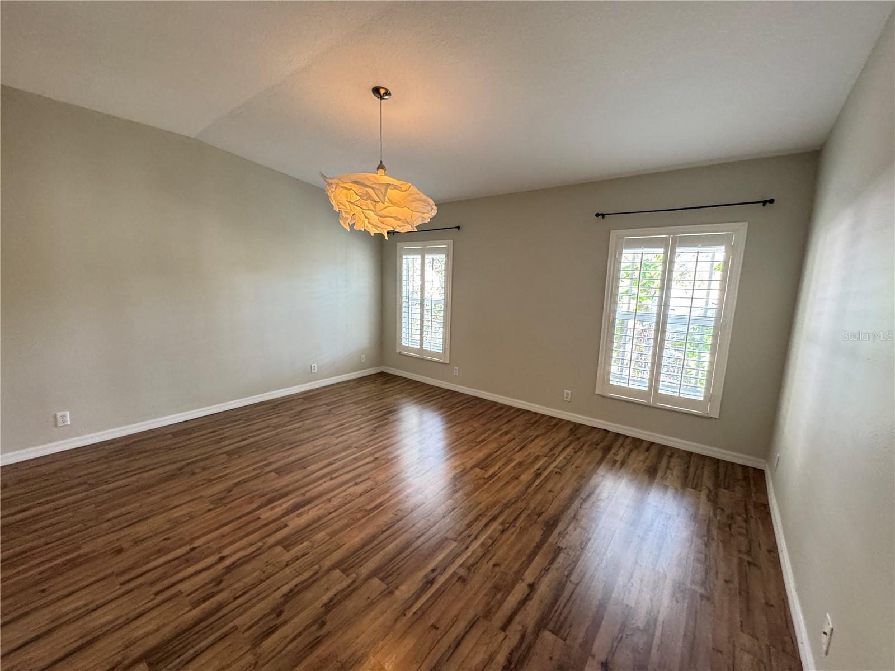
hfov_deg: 102.1
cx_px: 448
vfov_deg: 85.7
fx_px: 362
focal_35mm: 14
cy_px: 336
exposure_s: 1/60
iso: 400
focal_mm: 2.22
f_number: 2.2
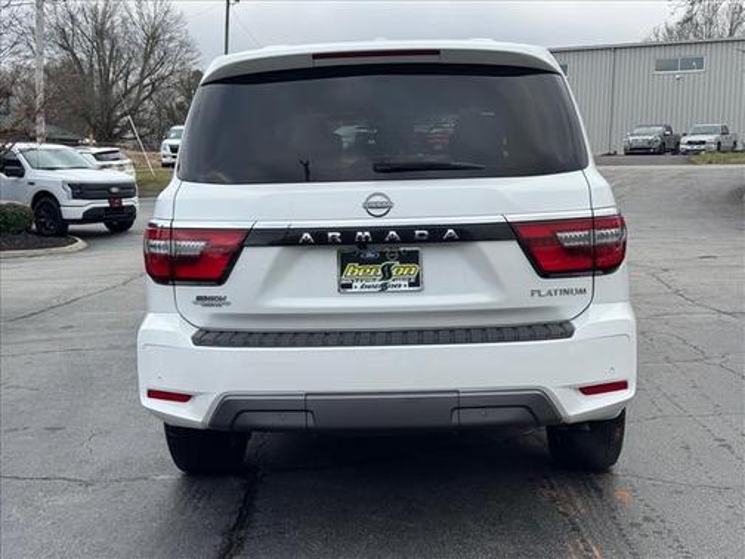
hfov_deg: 39.7
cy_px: 280
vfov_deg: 30.3
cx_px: 372
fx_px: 1033
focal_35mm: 48
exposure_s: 1/980
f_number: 1.78
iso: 64
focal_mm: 6.76
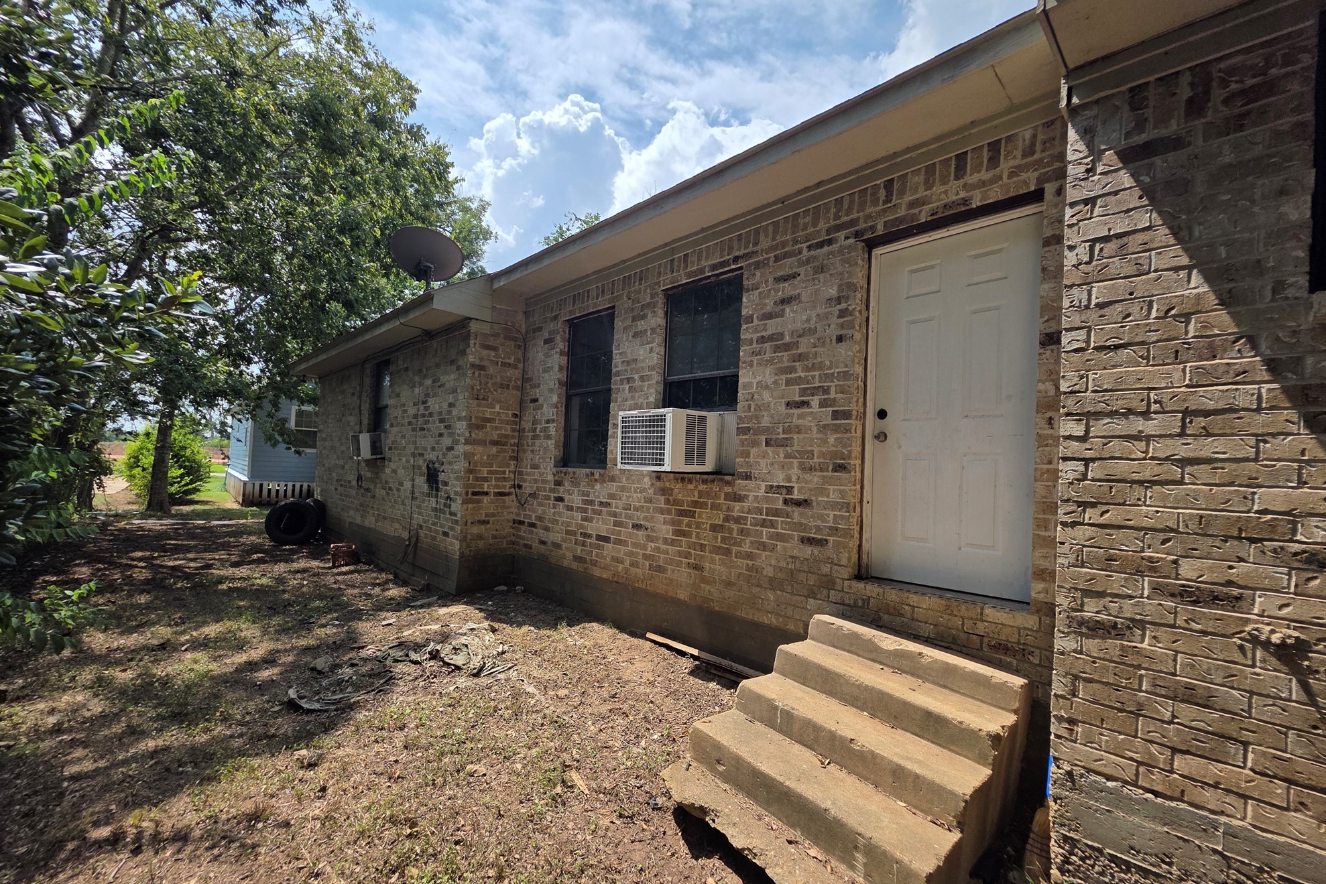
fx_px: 516
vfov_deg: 81.2
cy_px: 463
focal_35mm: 14
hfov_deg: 104.2
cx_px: 681
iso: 40
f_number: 1.9
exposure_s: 1/2049
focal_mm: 2.2
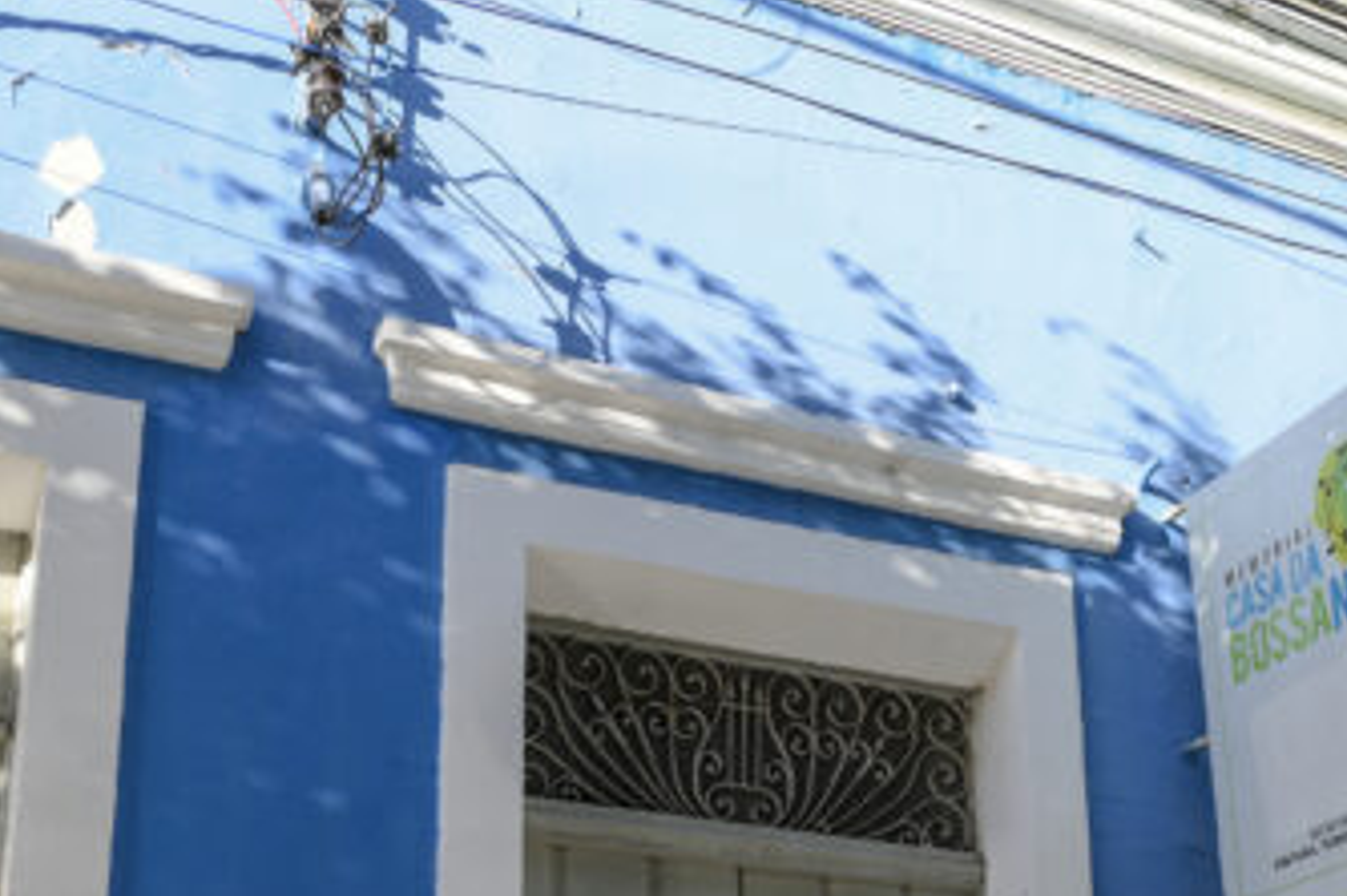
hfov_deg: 39.5
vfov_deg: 25.5
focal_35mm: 50
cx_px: 786
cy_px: 914
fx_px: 1869
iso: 100
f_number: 3.5
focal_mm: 24
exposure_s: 1/400
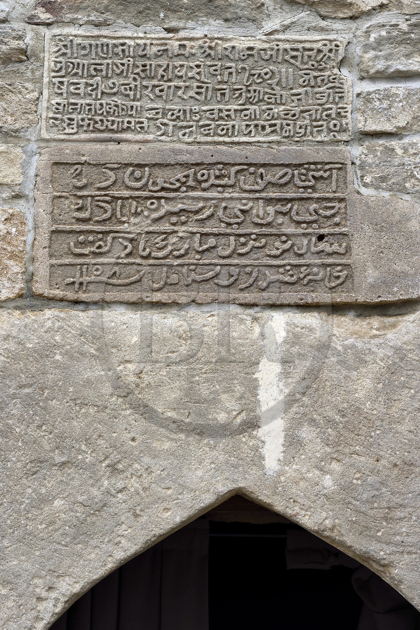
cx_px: 210
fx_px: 1050
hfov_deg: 22.6
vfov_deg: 33.4
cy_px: 315
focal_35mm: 60
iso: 800
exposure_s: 1/160
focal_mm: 60
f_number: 9
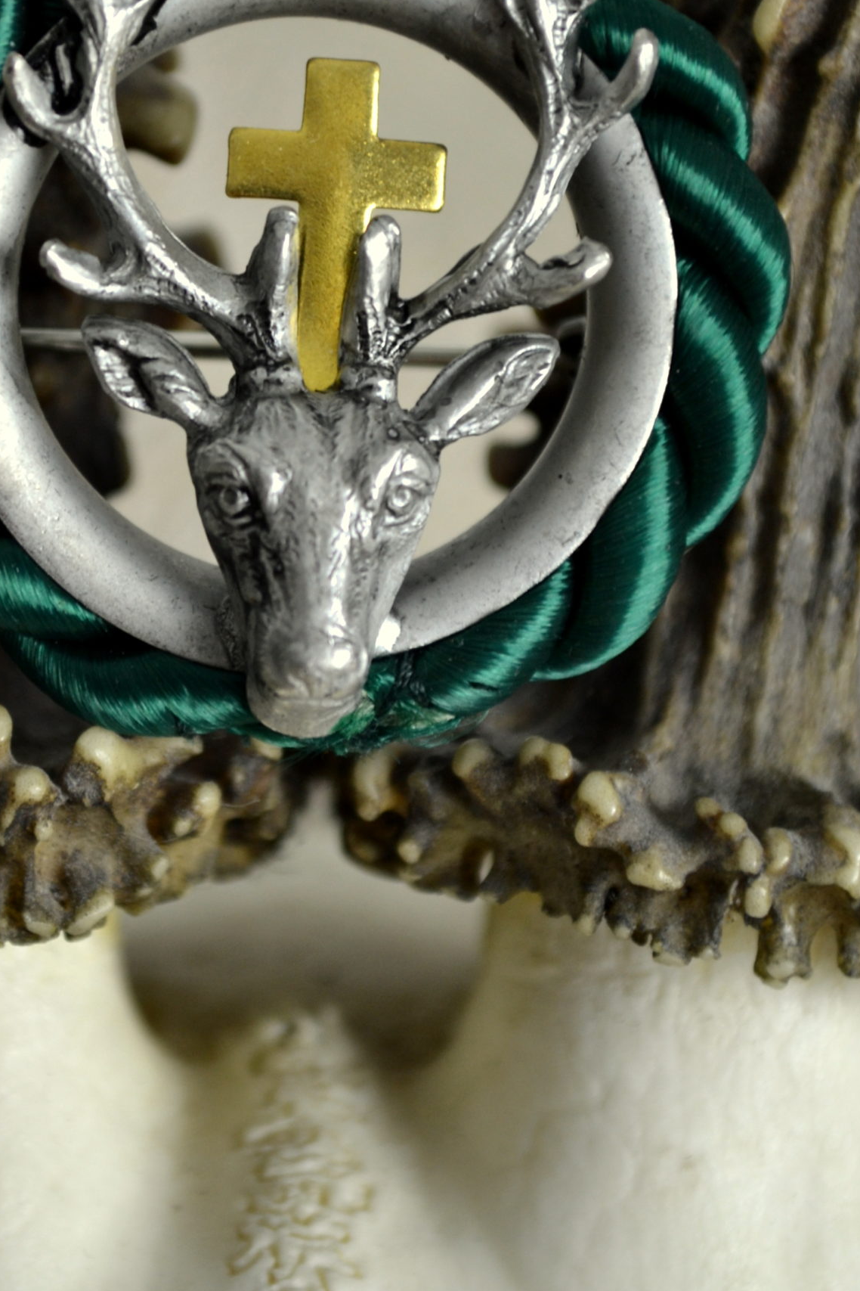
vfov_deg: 16.5
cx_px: 323
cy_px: 427
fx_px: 4434
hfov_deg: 11.1
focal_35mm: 124
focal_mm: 55
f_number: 5.6
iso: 400
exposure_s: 1/50
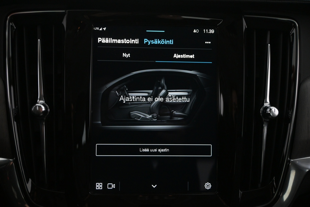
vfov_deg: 38.4
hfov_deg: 55.1
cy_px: 104
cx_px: 155
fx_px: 297
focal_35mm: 34
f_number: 4.2
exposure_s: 1/80
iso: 2500
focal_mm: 23
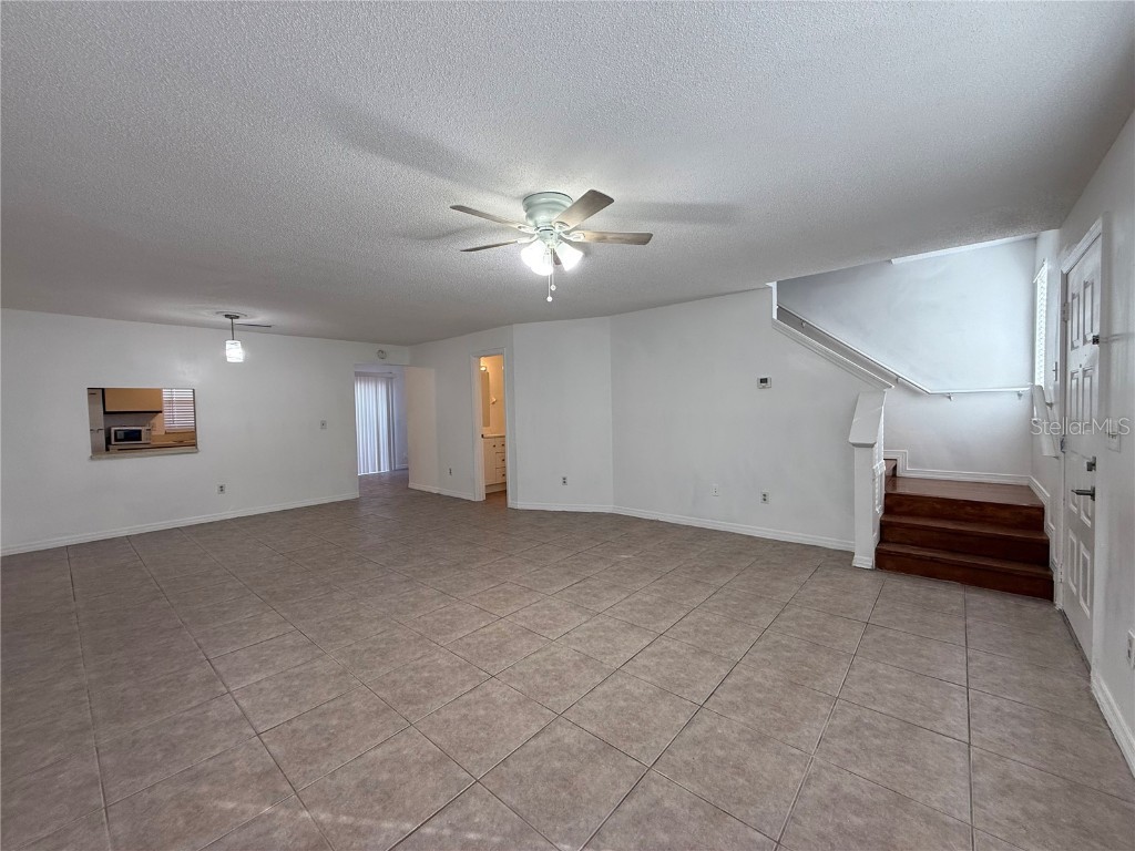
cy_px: 426
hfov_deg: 102.1
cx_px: 568
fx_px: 459
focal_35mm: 14
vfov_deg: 85.7
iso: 100
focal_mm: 2.22
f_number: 2.2
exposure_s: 1/120
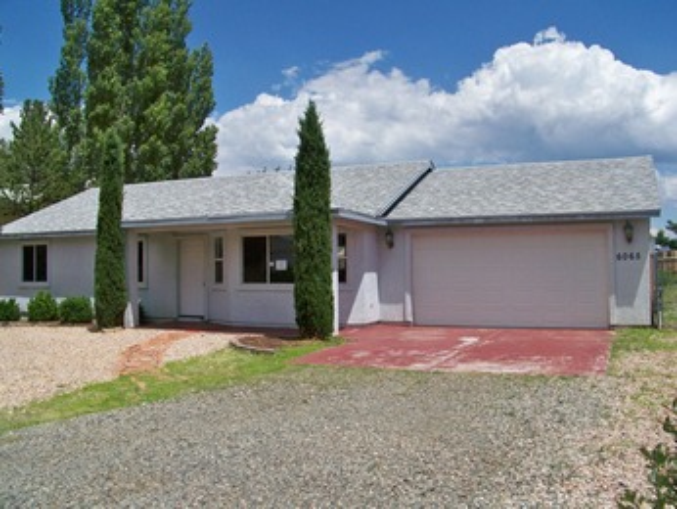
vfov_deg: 43.0
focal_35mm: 33
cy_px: 254
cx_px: 338
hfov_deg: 55.3
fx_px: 646
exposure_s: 1/800
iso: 80
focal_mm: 5.85
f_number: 5.6
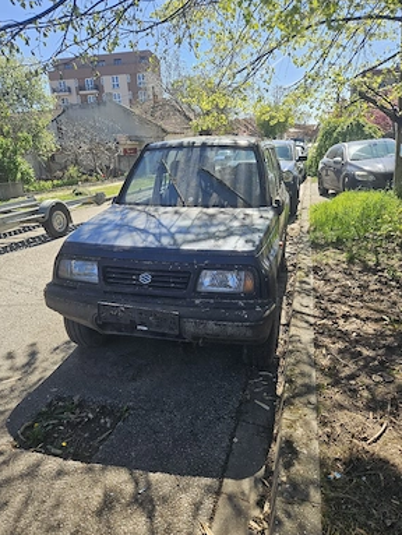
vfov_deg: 71.5
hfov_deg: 56.9
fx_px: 371
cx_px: 194
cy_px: 275
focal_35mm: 24
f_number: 1.8
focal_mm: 5.4
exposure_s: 1/769
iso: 25
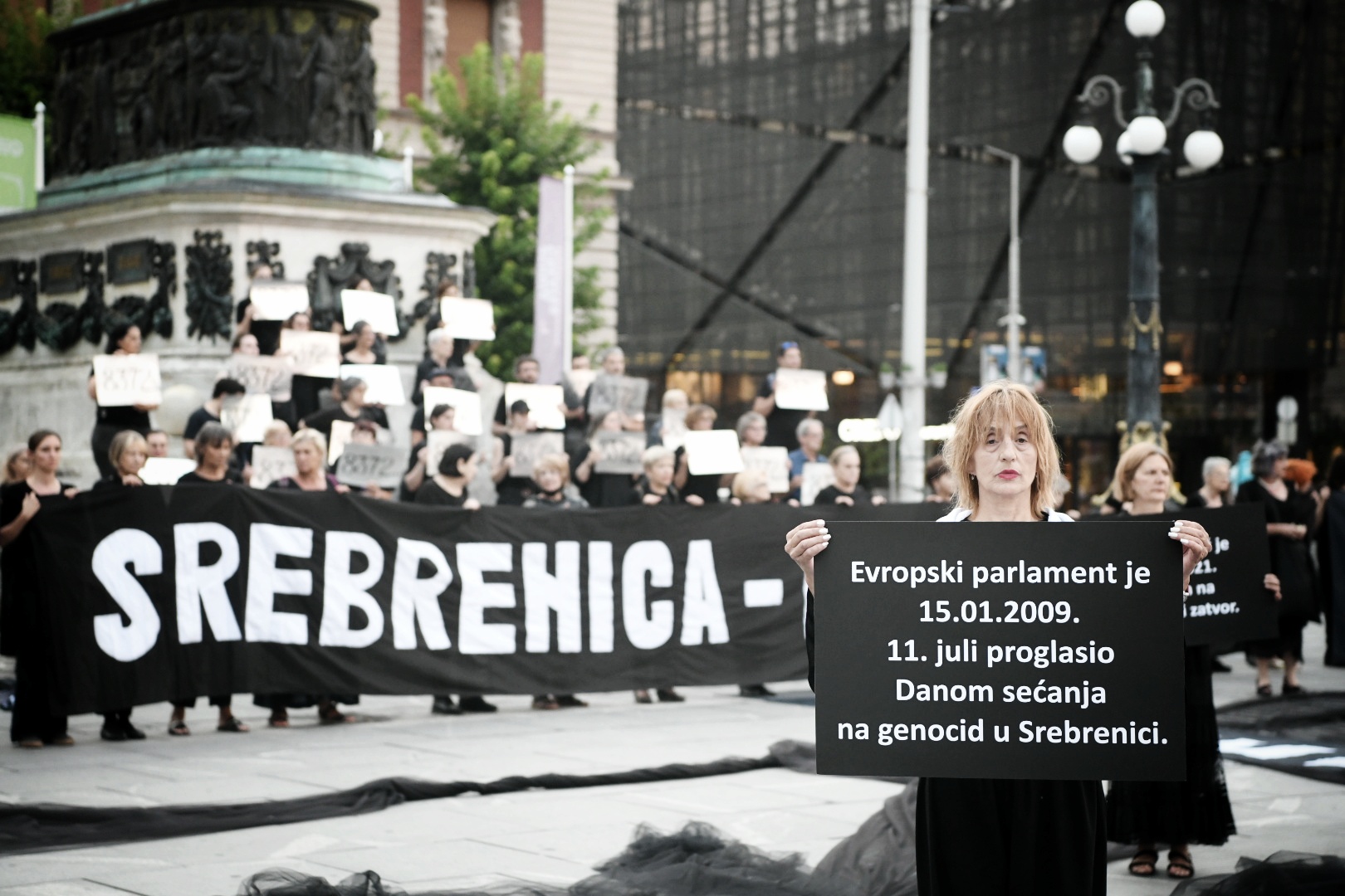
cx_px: 672
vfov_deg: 19.5
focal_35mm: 70
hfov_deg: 28.8
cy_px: 448
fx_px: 2615
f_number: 4
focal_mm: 70
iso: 2500
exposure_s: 1/250
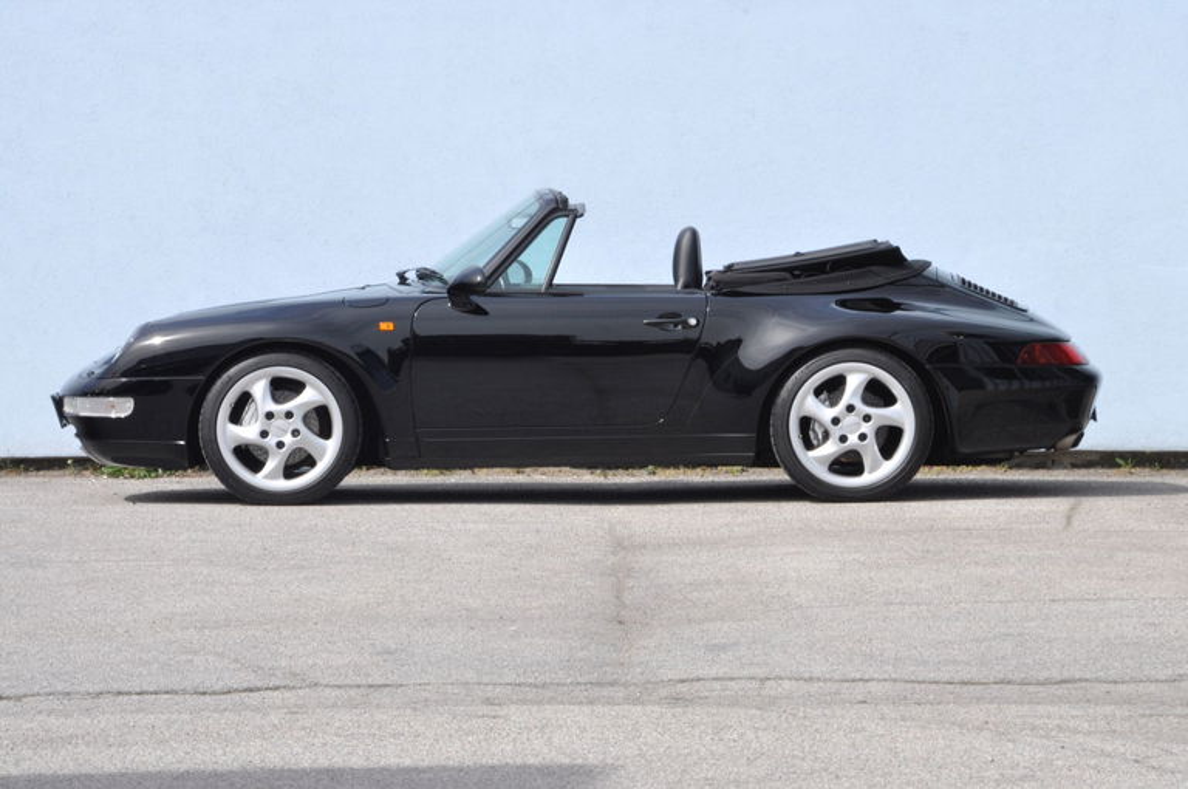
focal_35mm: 183
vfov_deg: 7.5
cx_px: 594
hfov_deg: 11.2
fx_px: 6031
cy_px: 394
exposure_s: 1/40
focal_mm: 122
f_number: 25
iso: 500
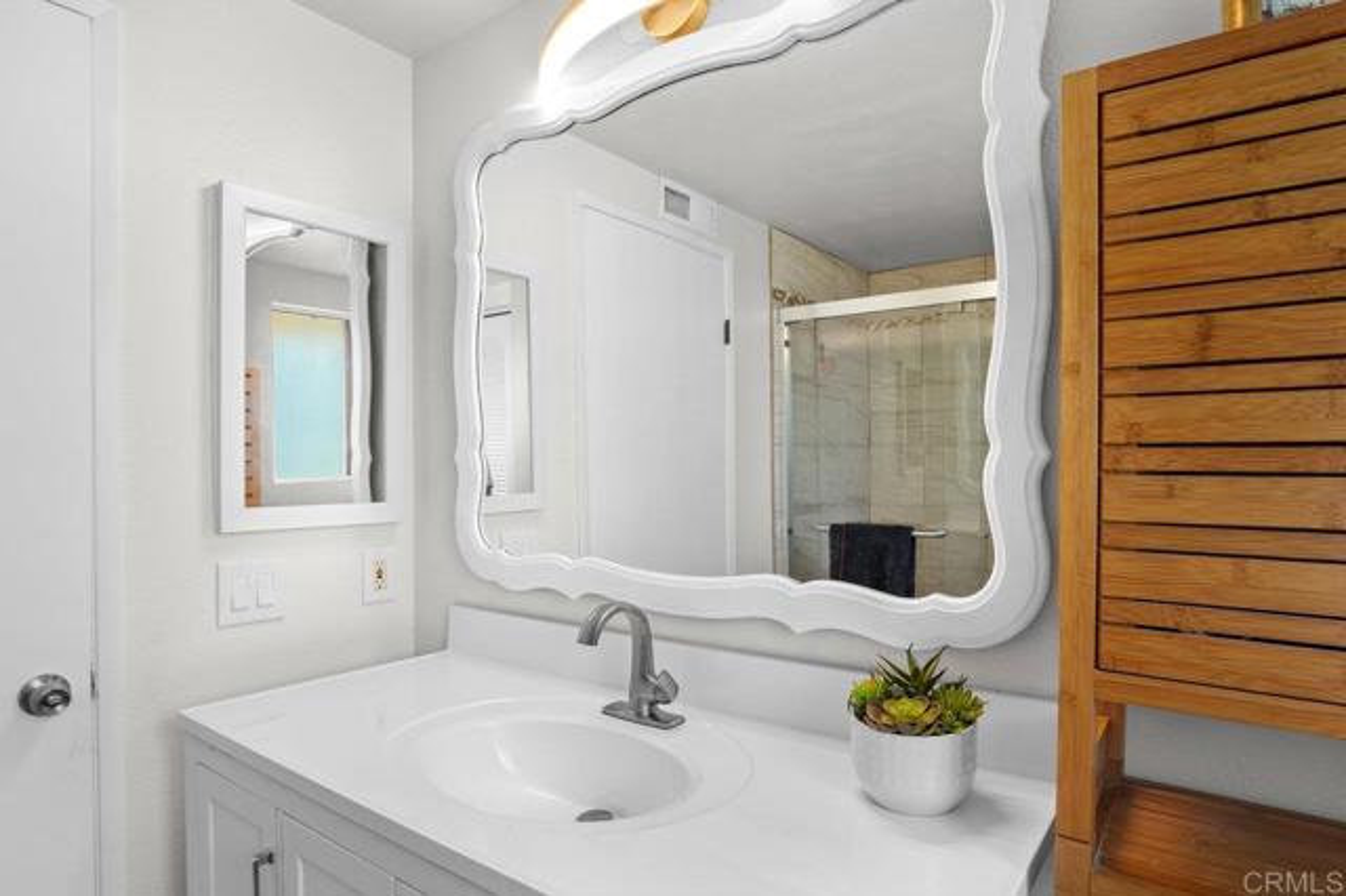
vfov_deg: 65.2
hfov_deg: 87.7
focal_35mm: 19
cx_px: 673
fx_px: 701
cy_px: 448
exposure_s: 1/1.25
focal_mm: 12.5
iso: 100
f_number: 8
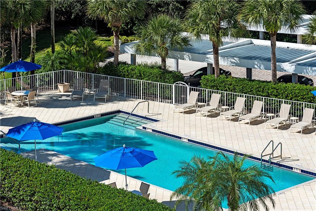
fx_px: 922
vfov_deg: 13.0
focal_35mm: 105
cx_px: 158
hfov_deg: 19.5
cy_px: 106
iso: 100
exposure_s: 1/320
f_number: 9
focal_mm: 105
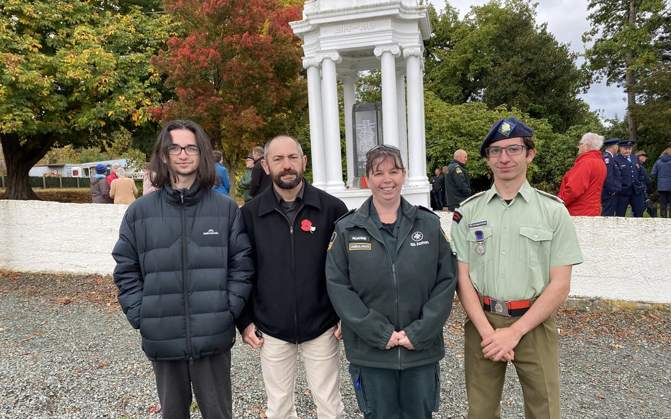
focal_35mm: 28
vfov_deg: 44.5
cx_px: 335
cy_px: 223
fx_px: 512
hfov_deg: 66.5
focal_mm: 4.25
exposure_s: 1/244
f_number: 1.8
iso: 32
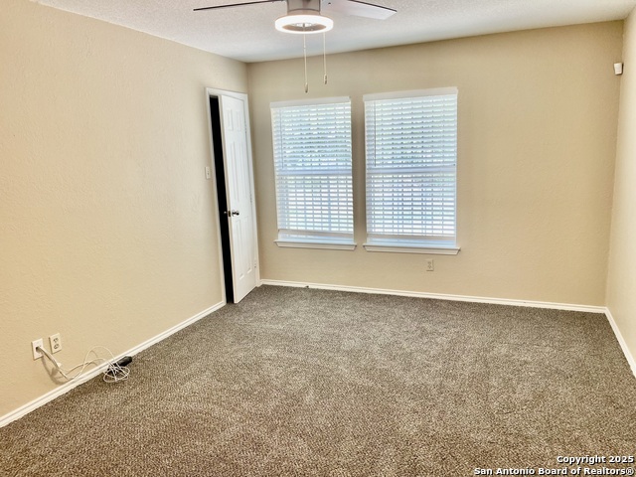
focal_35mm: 25
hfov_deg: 69.4
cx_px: 318
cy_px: 238
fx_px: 459
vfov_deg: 54.9
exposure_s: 1/60
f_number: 1.6
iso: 64
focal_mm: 5.1
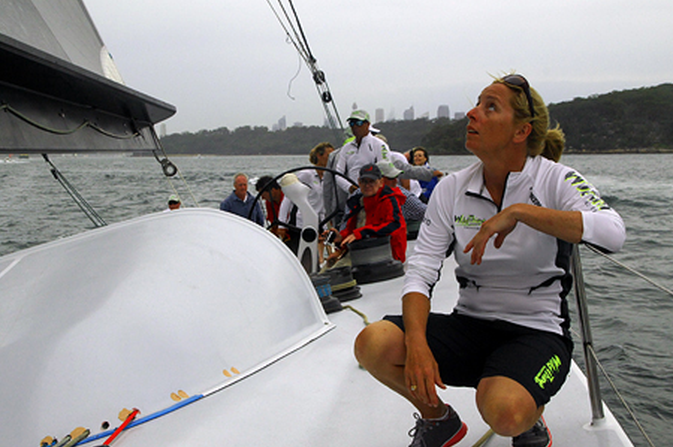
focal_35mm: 52
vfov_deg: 25.9
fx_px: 971
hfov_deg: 38.1
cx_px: 281
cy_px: 244
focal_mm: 26
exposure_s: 1/500
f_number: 9.5
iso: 400
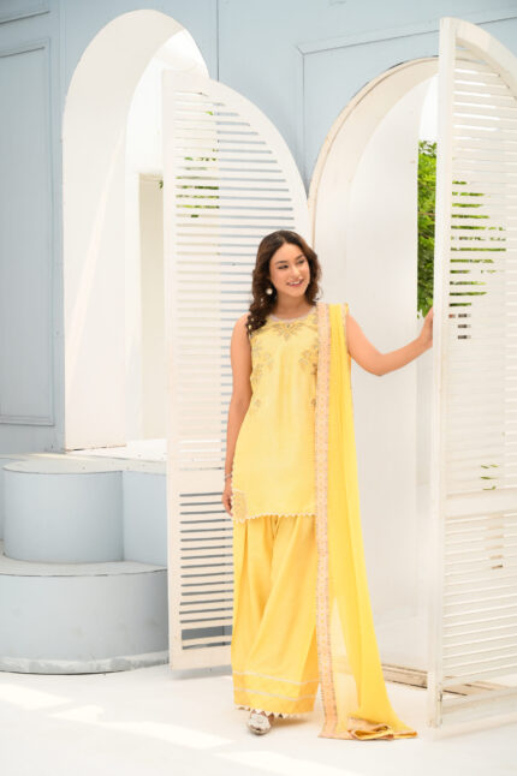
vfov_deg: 31.0
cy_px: 388
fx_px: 1402
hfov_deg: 20.9
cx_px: 258
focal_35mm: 65
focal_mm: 65
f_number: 7.1
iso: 125
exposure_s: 1/200
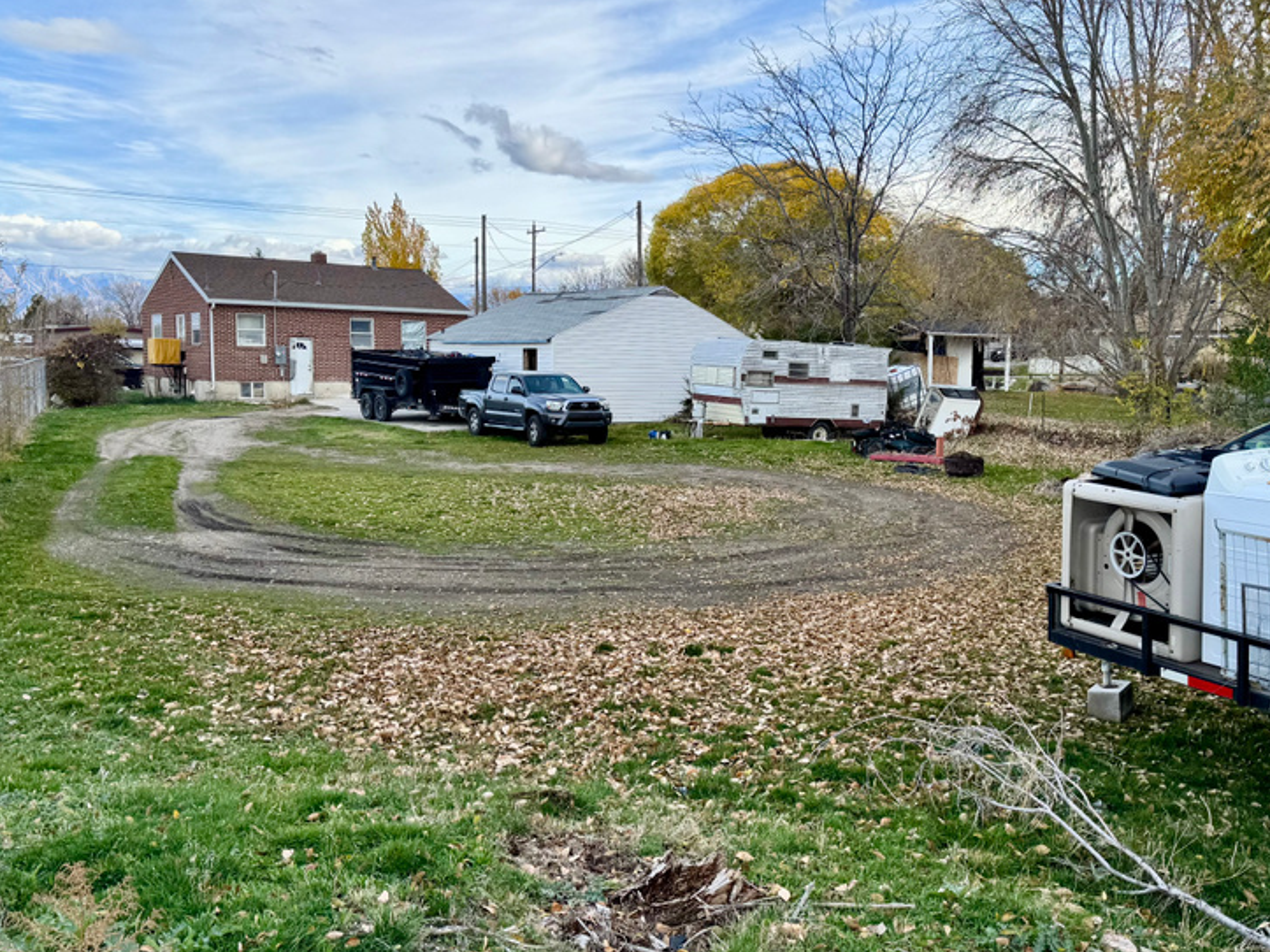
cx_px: 701
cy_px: 469
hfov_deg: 53.9
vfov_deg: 41.8
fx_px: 1247
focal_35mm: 34
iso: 80
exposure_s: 1/3413
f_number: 1.78
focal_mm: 6.76
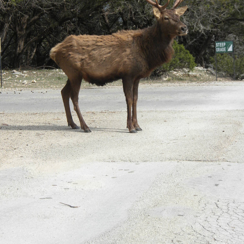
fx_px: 949
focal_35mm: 119
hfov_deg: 14.7
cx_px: 121
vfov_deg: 14.6
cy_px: 100
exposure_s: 1/433
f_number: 5.1
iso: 90
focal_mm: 17.7
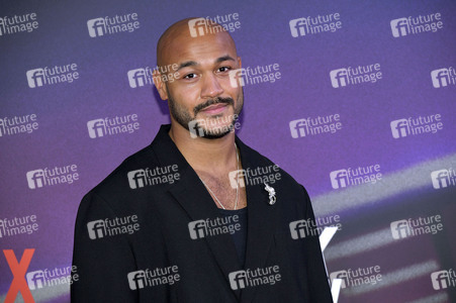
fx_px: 2025
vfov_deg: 8.6
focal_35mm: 160
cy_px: 152
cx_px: 228
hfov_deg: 12.8
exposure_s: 1/200
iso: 1250
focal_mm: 160
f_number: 7.1
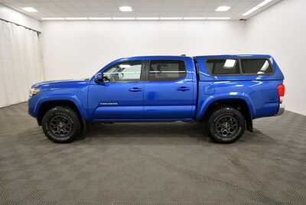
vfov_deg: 59.5
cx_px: 153
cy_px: 102
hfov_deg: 81.2
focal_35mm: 21
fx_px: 179
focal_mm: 14
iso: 800
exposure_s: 1/160
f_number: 5
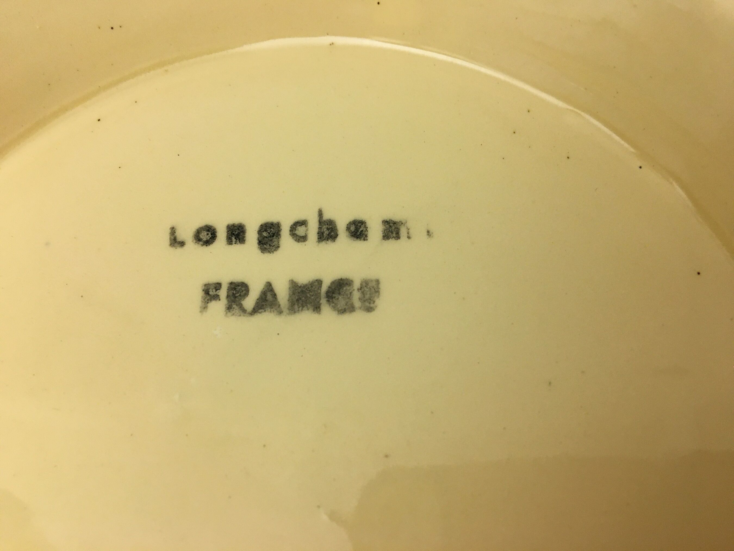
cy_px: 276
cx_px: 367
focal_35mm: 29
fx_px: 615
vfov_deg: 48.2
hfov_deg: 61.7
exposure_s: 1/33
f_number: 2.2
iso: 125
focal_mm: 4.15
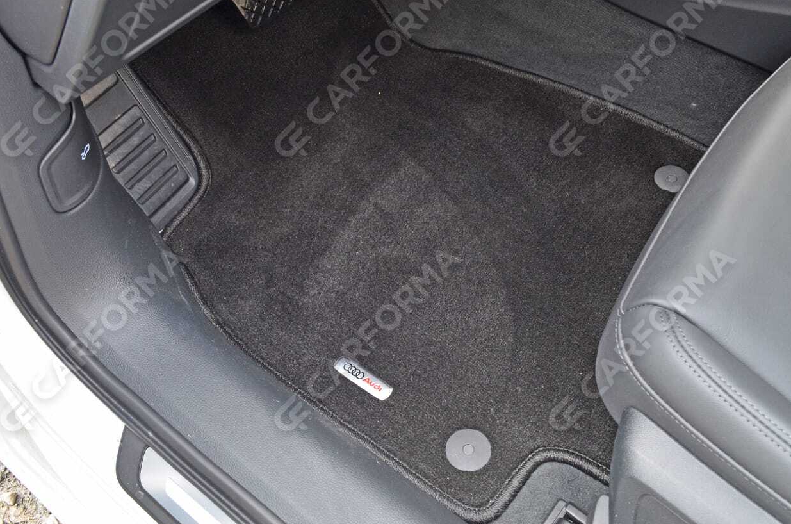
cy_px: 232
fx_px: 746
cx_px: 407
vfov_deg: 38.7
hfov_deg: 55.9
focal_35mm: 34
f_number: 9.5
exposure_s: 1/30
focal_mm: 20
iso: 400
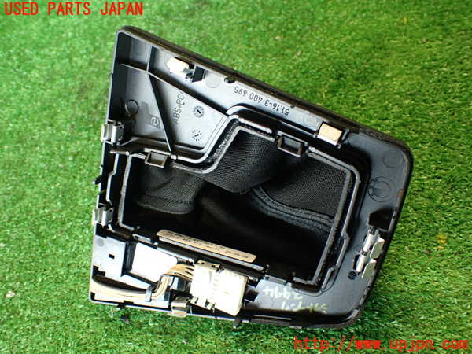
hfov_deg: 56.8
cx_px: 236
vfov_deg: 44.2
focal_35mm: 32
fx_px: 436
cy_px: 177
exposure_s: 1/30
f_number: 2.4
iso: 250
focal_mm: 5.79
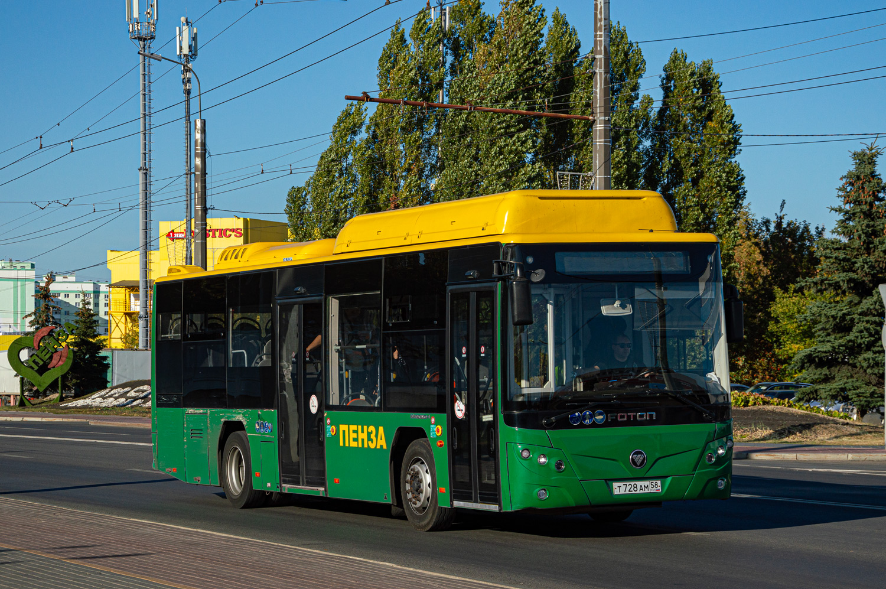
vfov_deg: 18.1
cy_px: 294
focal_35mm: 75
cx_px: 443
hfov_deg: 27.0
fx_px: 1844
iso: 100
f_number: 7.1
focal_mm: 50
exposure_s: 1/1000
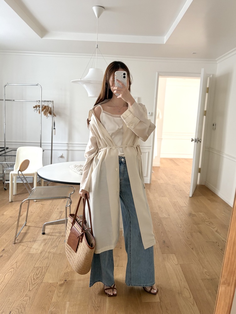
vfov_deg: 67.3
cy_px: 157
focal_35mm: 26
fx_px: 236
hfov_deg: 53.1
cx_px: 118
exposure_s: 1/60
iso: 160
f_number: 1.6
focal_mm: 5.96
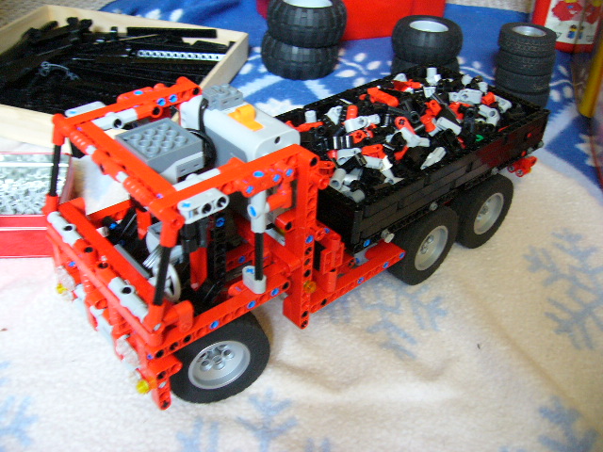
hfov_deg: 52.6
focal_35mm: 35
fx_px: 610
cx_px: 302
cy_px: 226
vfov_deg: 40.7
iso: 200
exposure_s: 1/8
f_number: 2.8
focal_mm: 5.8
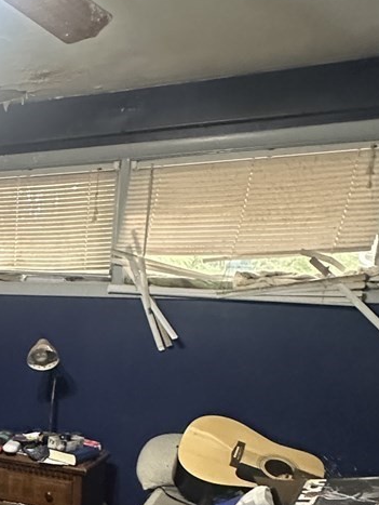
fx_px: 671
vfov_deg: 39.7
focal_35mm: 46
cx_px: -73
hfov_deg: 27.8
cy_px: 399
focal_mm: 2.22
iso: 800
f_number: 2.2
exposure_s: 1/60
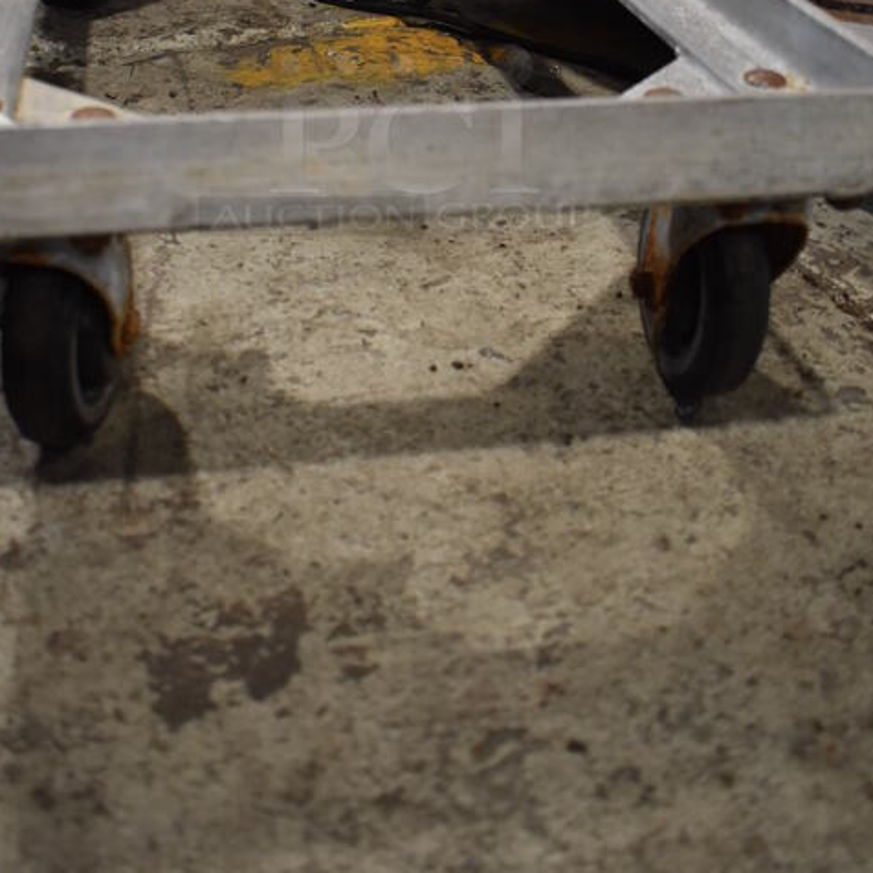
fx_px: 1255
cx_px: 403
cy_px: 140
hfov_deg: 38.3
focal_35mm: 44
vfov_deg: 36.6
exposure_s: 1/125
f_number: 3.5
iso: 1250
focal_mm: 18
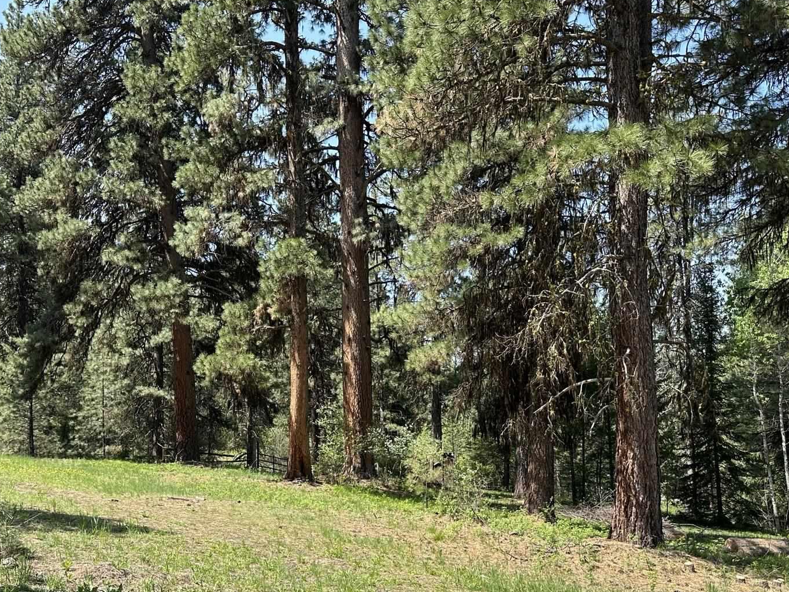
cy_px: 399
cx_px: 343
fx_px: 821
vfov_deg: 39.2
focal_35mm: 36
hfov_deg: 51.2
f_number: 1.78
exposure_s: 1/1562
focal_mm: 6.86
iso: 80
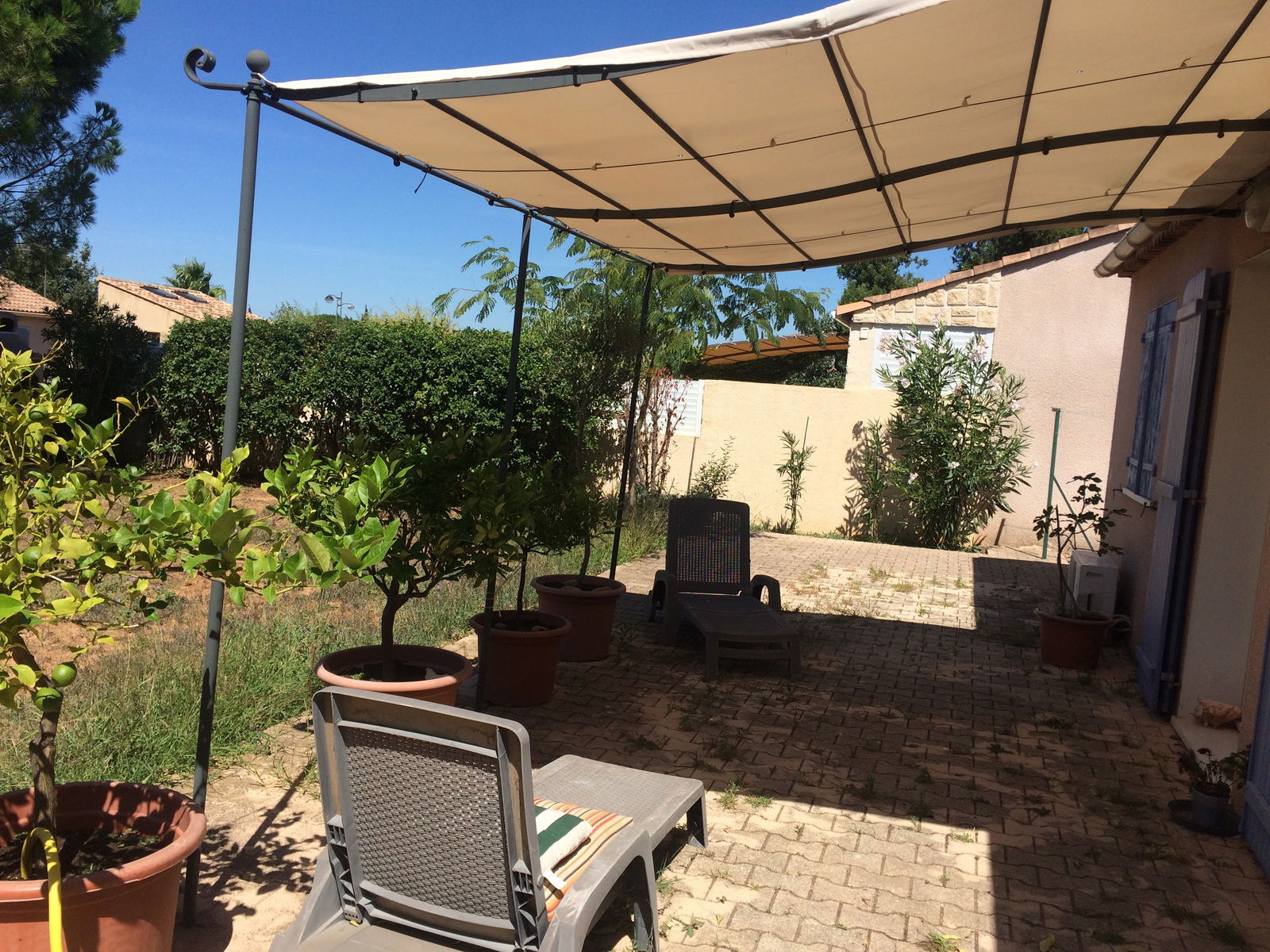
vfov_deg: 48.2
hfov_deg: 61.7
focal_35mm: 29
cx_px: 635
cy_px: 476
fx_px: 1064
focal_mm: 4.15
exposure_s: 1/2415
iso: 32
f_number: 2.2
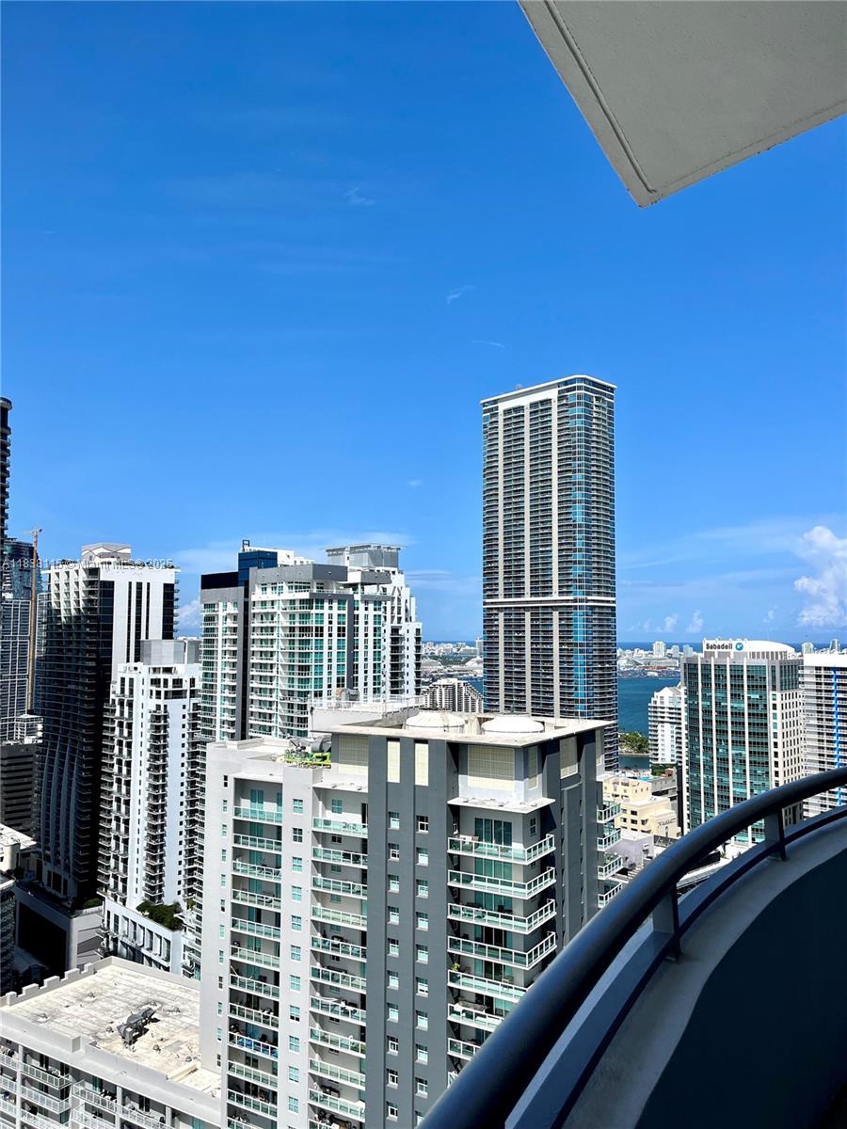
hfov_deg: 53.1
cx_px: 424
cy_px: 564
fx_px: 848
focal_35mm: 26
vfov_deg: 67.3
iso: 50
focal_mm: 5.1
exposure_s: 1/5848
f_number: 1.6
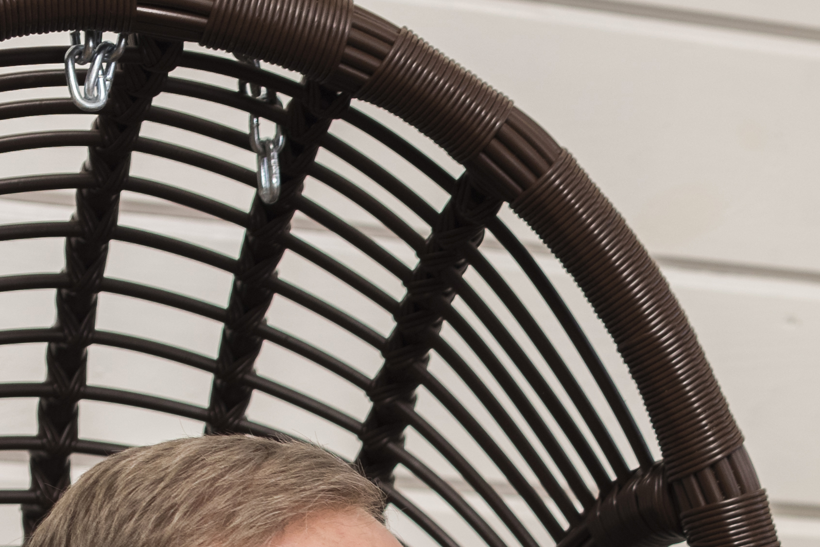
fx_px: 4967
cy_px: 1165
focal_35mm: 218
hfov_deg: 9.0
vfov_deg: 6.1
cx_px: 1476
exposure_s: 1/160
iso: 320
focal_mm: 50
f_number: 4
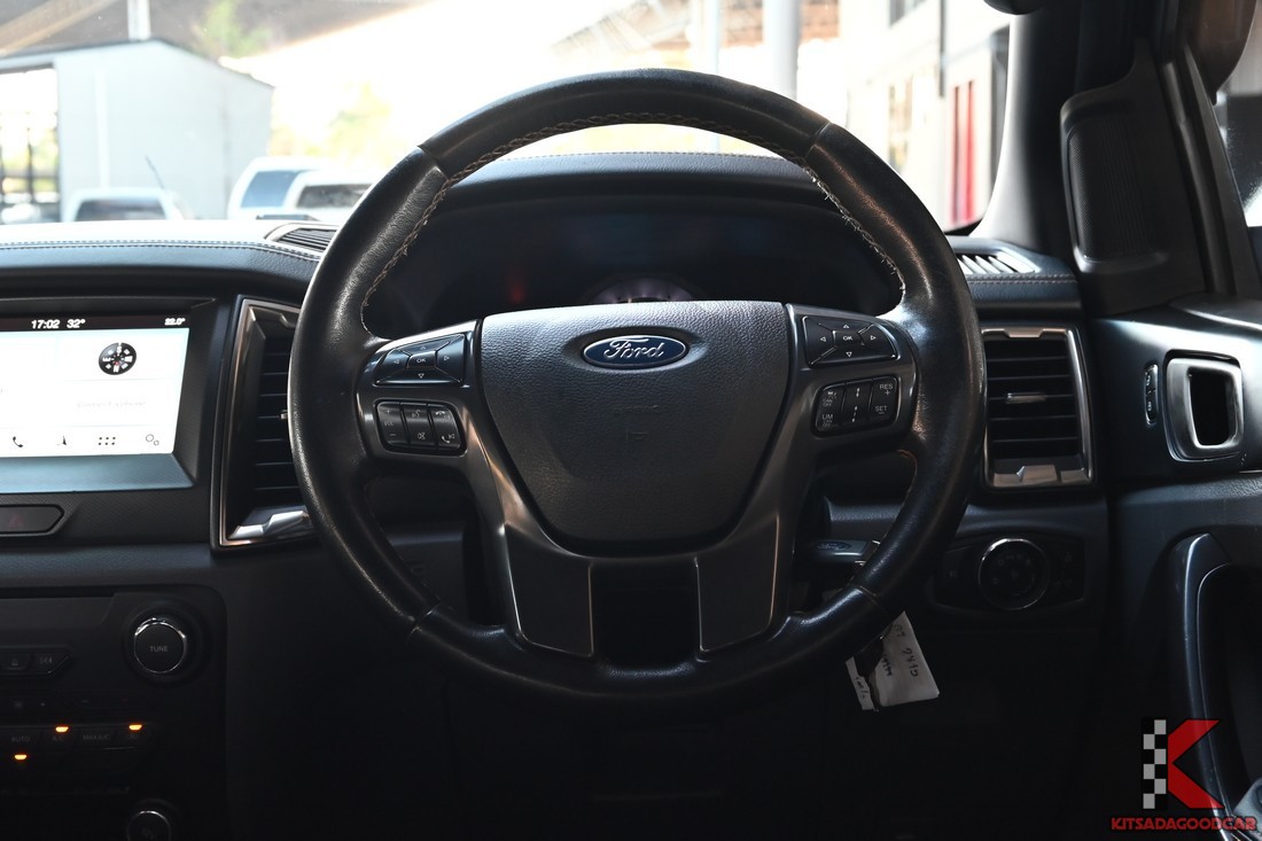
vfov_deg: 27.5
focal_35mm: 49
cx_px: 631
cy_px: 420
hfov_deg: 40.3
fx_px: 1717
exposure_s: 1/30
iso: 800
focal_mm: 33
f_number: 5.6
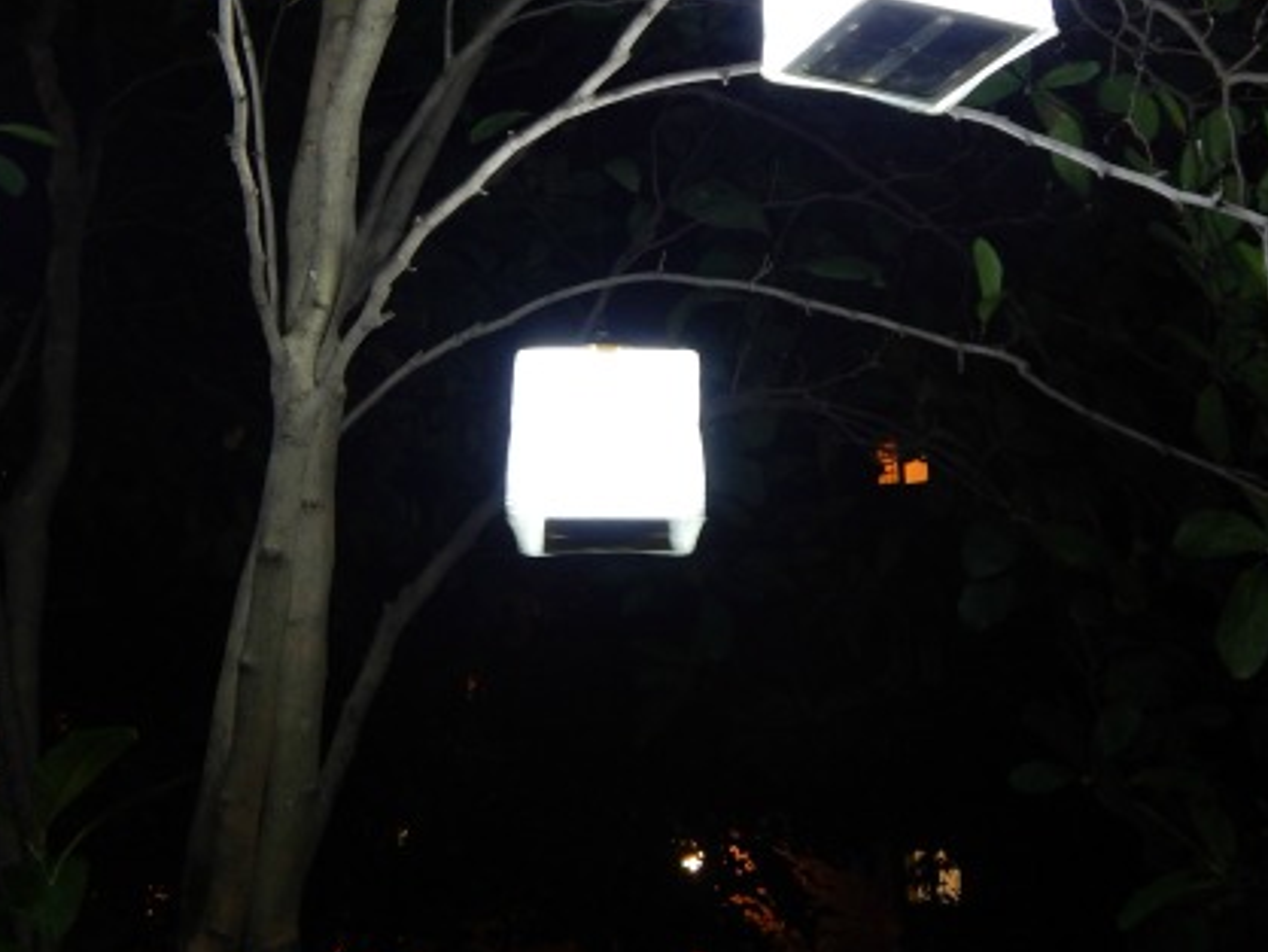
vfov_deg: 27.2
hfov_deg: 35.7
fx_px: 1942
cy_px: 265
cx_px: 389
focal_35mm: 53
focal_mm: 6.1
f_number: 3.3
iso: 200
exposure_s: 1/2.5
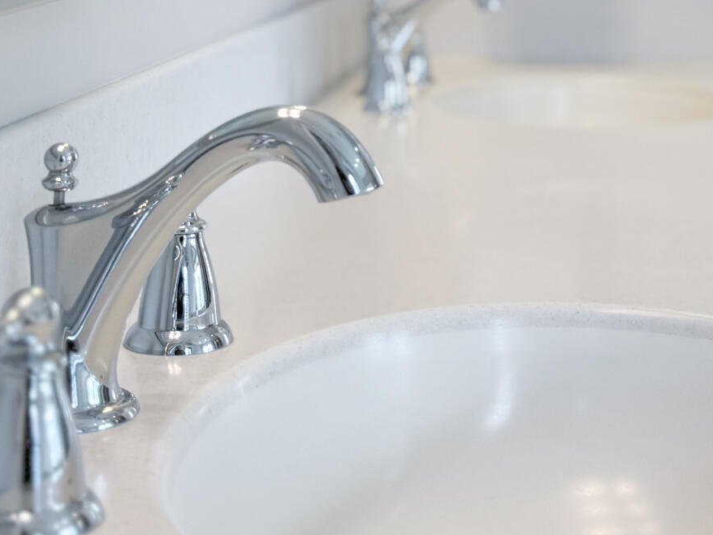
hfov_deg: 23.6
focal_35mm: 82
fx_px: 1689
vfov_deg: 17.4
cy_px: -41
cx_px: 547
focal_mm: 6.86
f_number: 1.78
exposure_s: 1/241
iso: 80
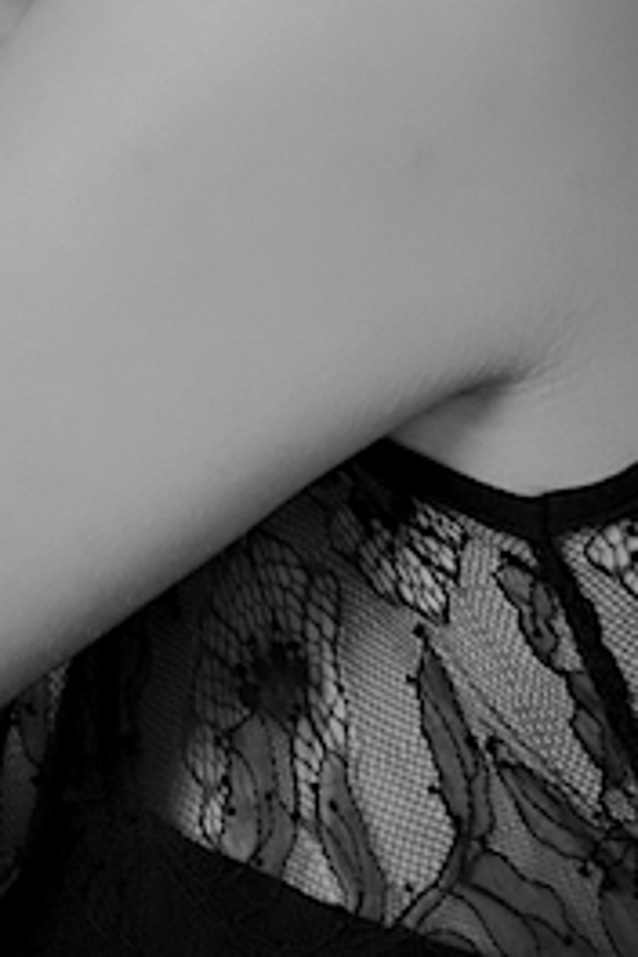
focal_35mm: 500
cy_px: -573
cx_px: -199
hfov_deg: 2.7
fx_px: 13291
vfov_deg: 4.1
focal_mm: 110
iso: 800
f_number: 4
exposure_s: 1/100
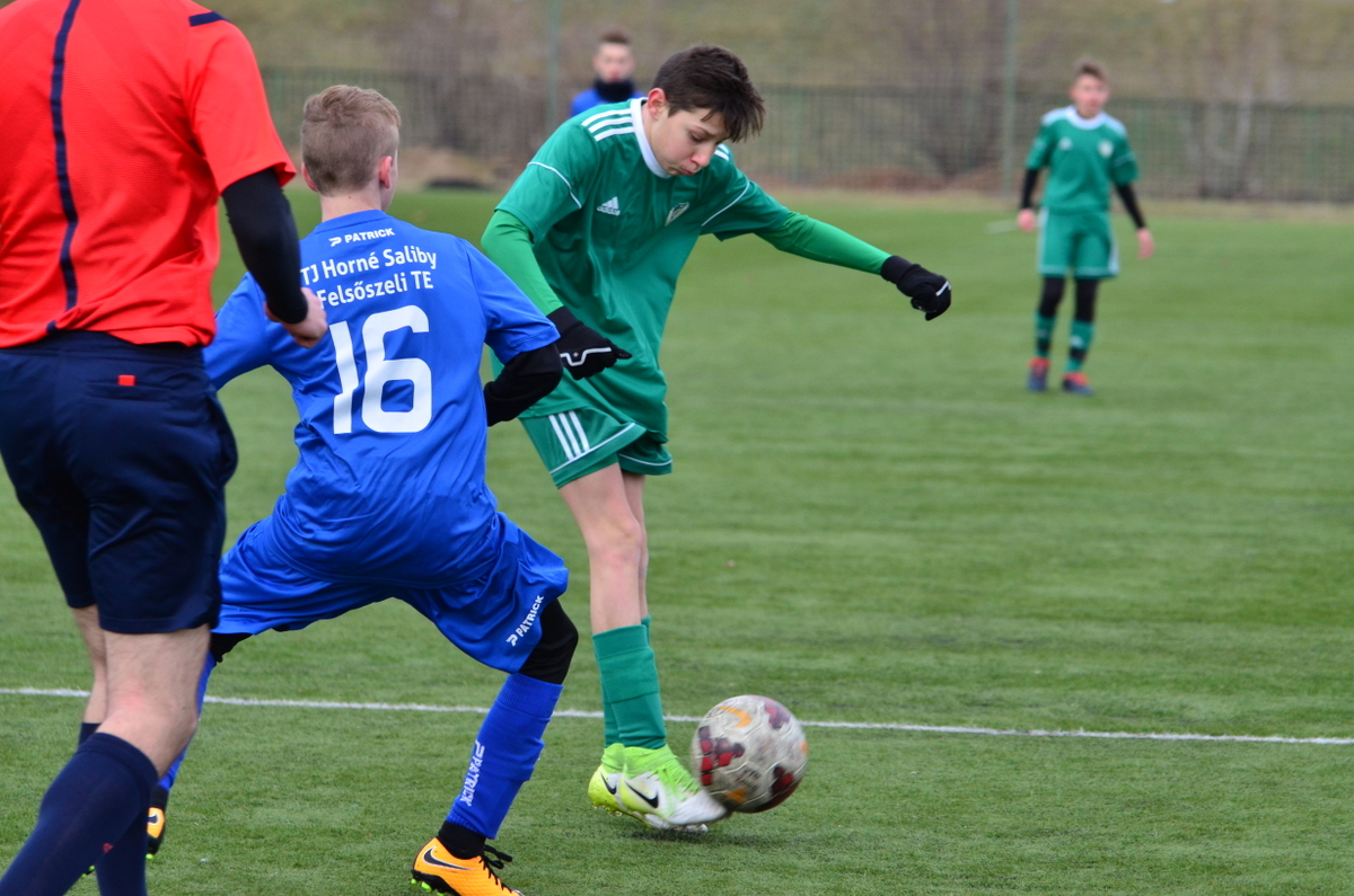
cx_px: 677
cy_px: 448
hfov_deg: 8.9
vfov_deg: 5.9
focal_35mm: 232
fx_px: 8727
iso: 800
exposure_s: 1/1000
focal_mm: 155
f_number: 5.6
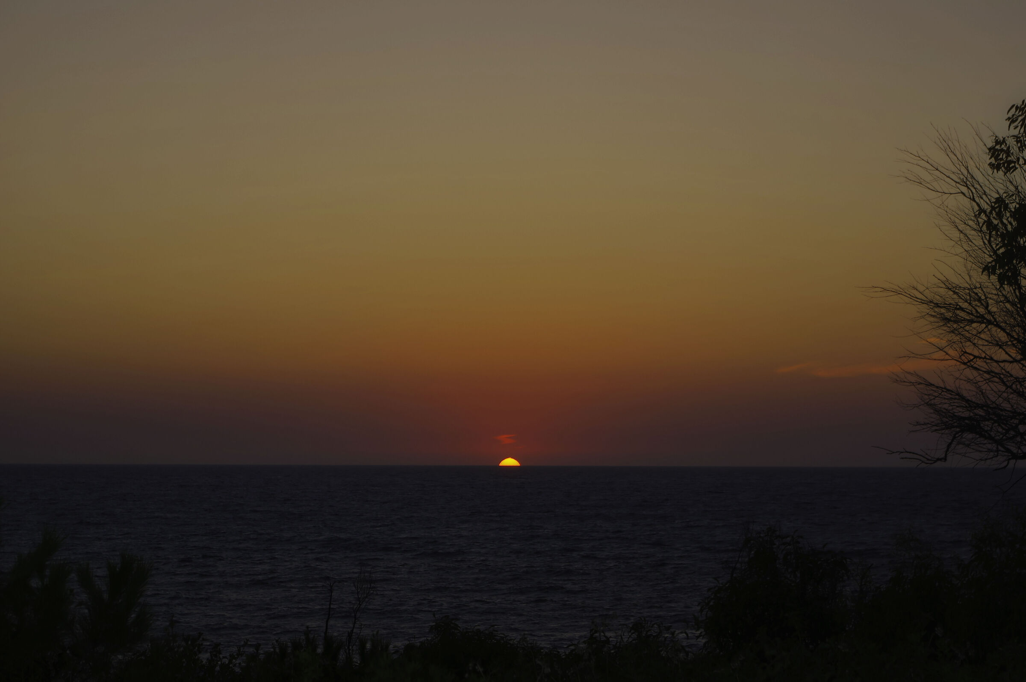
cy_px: 341
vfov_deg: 16.6
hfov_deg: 24.8
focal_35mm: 82
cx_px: 513
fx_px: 2335
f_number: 7.1
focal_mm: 55
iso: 100
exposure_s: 1/180
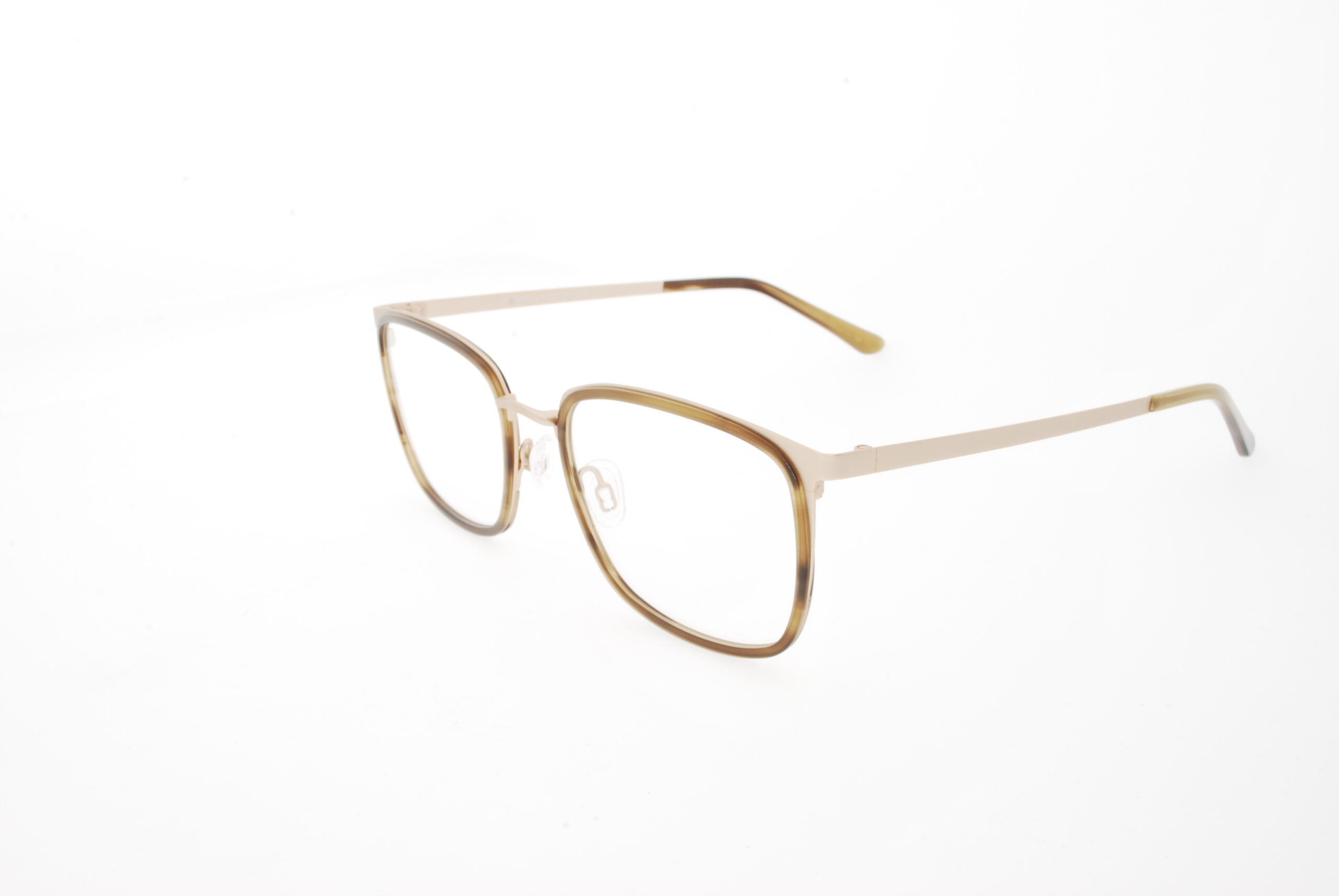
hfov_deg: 46.3
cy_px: 448
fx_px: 1564
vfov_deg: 32.0
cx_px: 670
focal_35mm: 42
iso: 100
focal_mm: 28
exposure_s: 1/13
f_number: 20
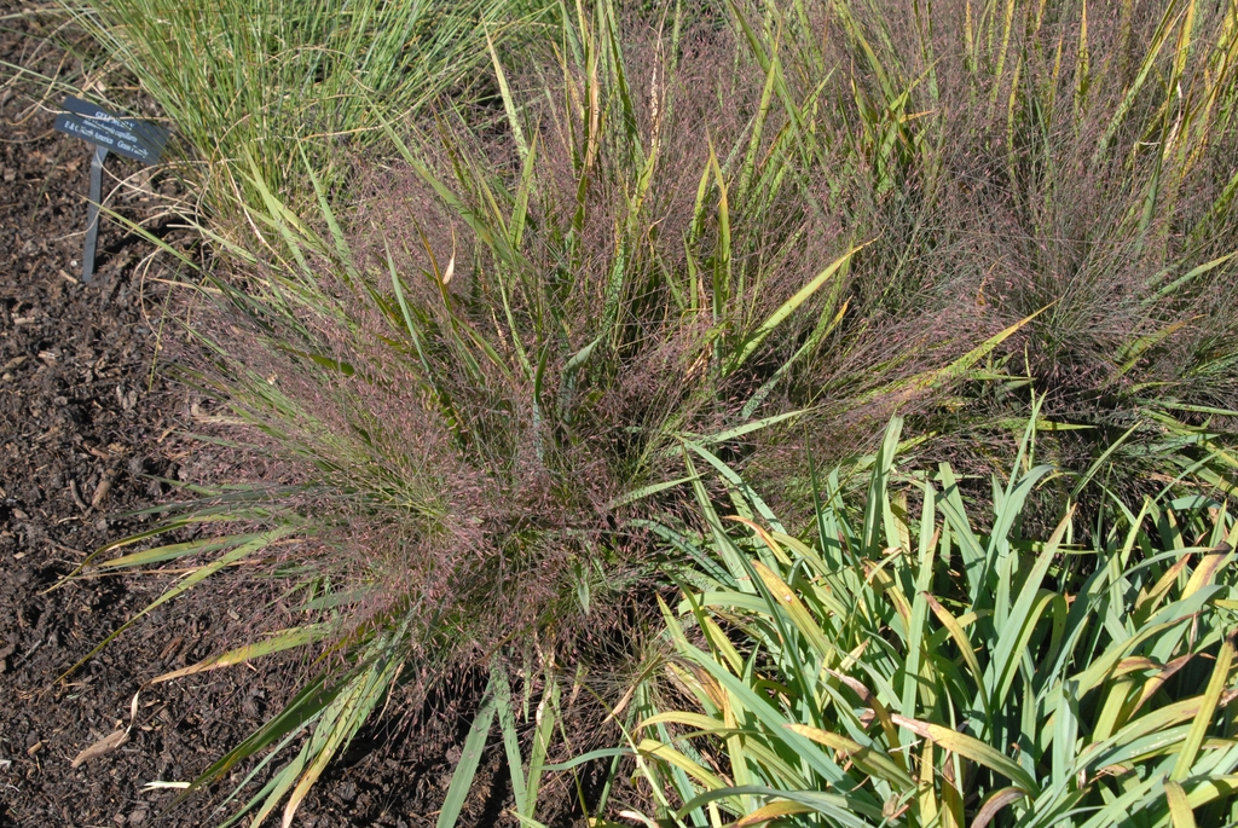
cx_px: 619
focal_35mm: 57
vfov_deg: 23.8
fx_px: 1962
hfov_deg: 35.0
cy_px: 414
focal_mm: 38
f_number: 9
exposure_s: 1/320
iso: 400
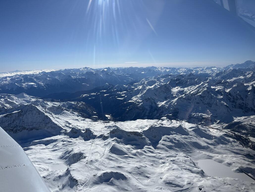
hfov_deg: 67.3
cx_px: 128
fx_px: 192
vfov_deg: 53.1
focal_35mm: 26
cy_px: 96
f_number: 1.6
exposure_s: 1/9901
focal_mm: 5.1
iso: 50
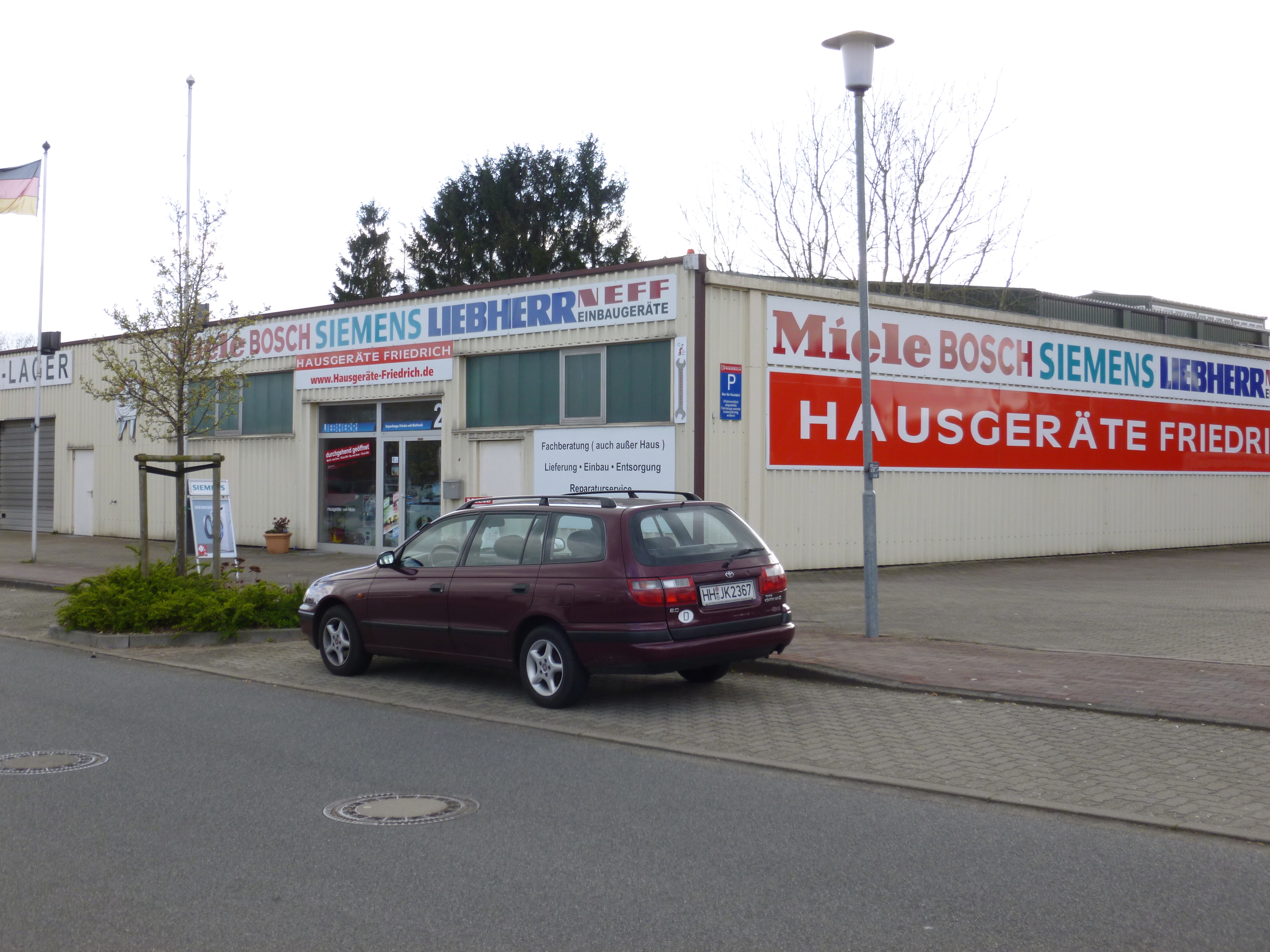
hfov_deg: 41.2
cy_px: 469
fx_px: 1688
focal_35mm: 46
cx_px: 642
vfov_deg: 31.5
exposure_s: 1/160
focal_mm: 8
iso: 100
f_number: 3.9
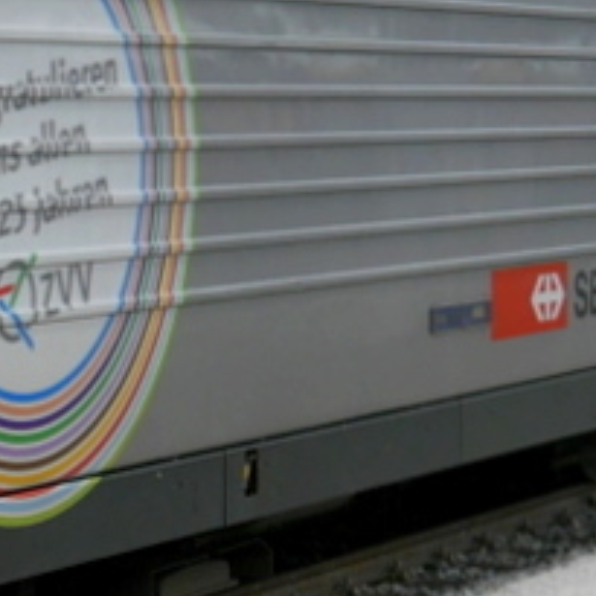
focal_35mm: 142
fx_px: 2766
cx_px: -462
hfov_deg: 11.4
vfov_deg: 12.3
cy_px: 220
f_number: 4
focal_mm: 15
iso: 160
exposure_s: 1/125
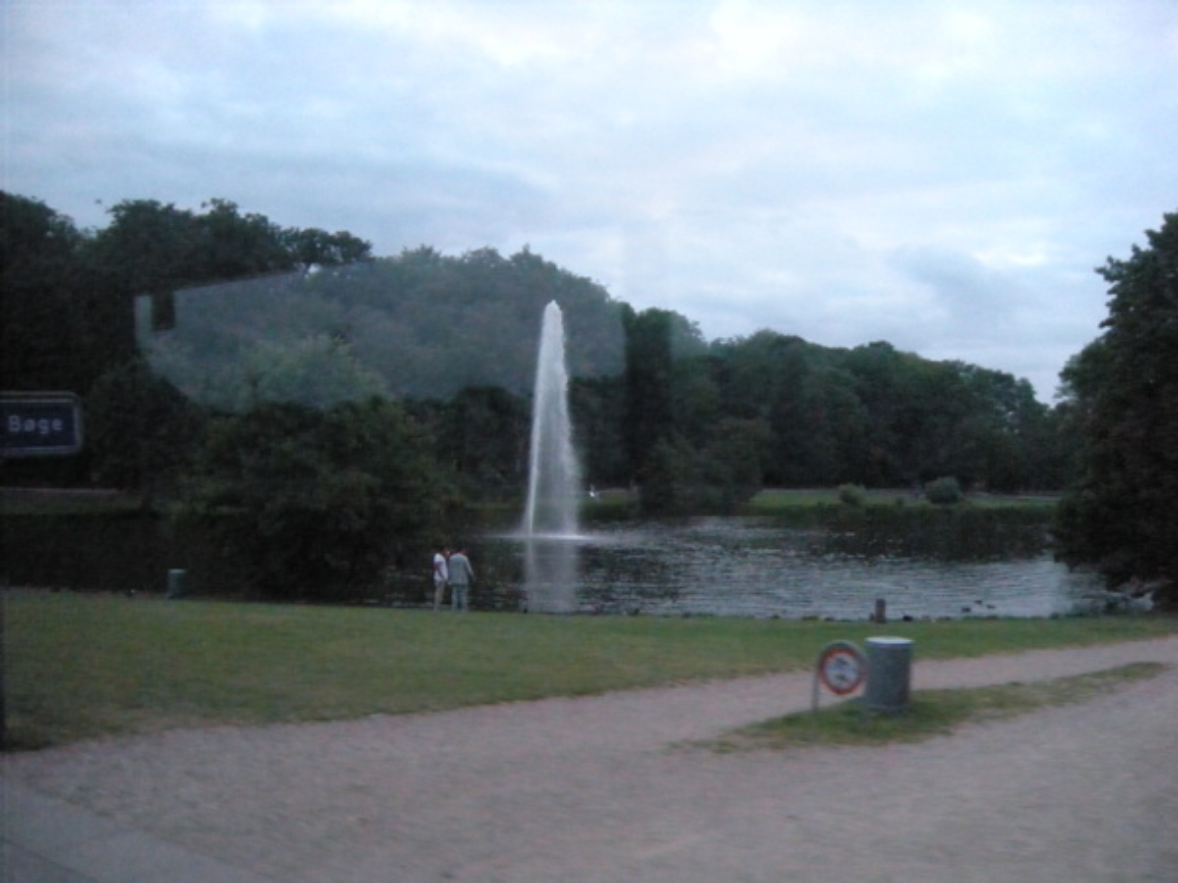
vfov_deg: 40.7
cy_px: 442
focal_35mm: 35
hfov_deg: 52.6
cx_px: 589
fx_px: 1191
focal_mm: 5.9
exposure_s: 1/78
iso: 800
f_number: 3.8
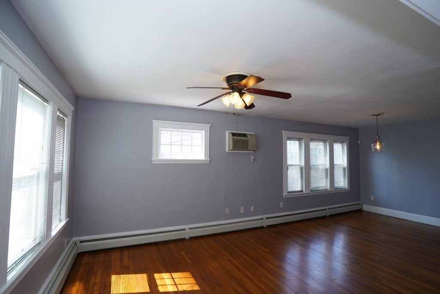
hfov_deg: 93.2
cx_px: 220
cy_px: 147
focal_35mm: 17
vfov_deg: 70.5
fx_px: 208
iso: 400
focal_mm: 17
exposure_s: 1/160
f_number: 4
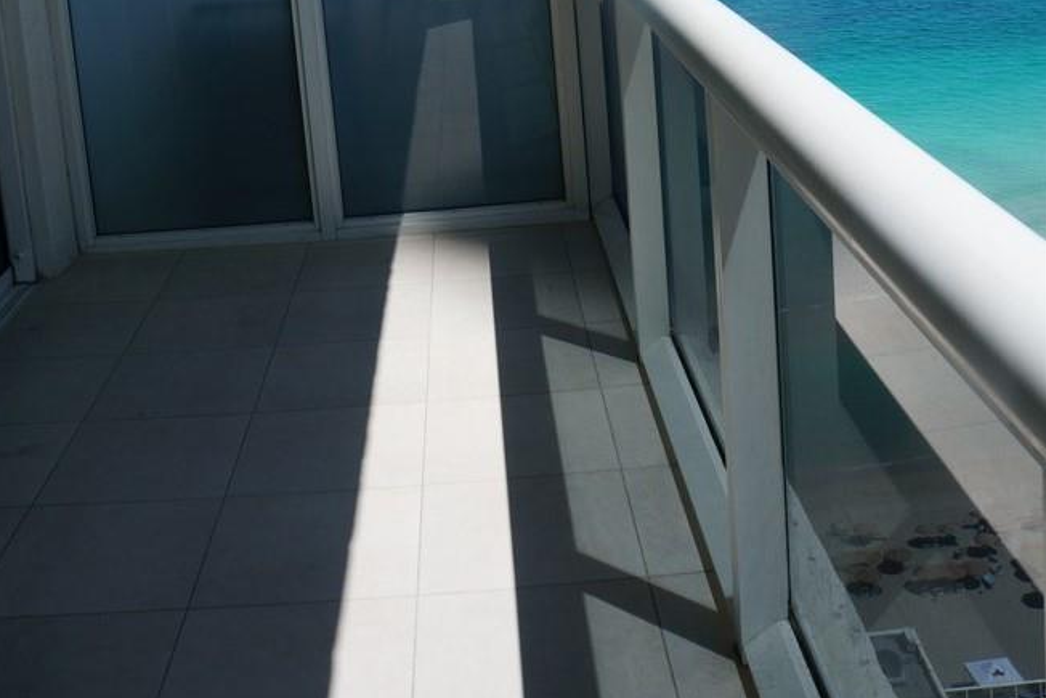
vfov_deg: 27.4
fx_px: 1308
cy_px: -67
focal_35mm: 45
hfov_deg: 43.5
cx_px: 470
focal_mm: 18
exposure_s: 1/125
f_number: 13
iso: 100
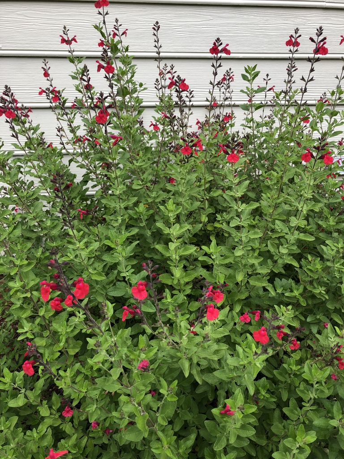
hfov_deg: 49.7
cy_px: 230
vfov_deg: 63.4
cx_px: 172
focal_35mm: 28
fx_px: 371
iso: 25
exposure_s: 1/120
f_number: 1.8
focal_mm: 3.99
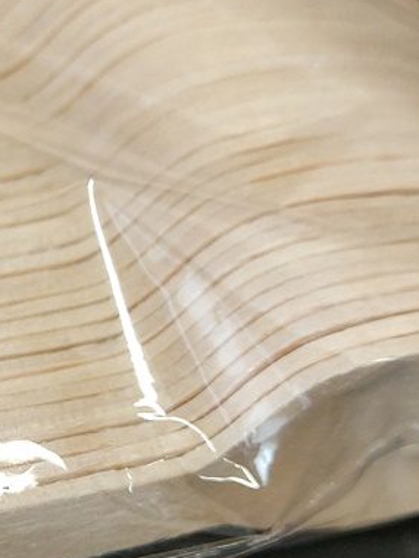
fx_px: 1630
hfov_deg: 14.1
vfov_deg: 19.4
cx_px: -126
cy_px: 355
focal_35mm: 101
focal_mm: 5.23
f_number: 1.8
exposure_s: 1/50
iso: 100
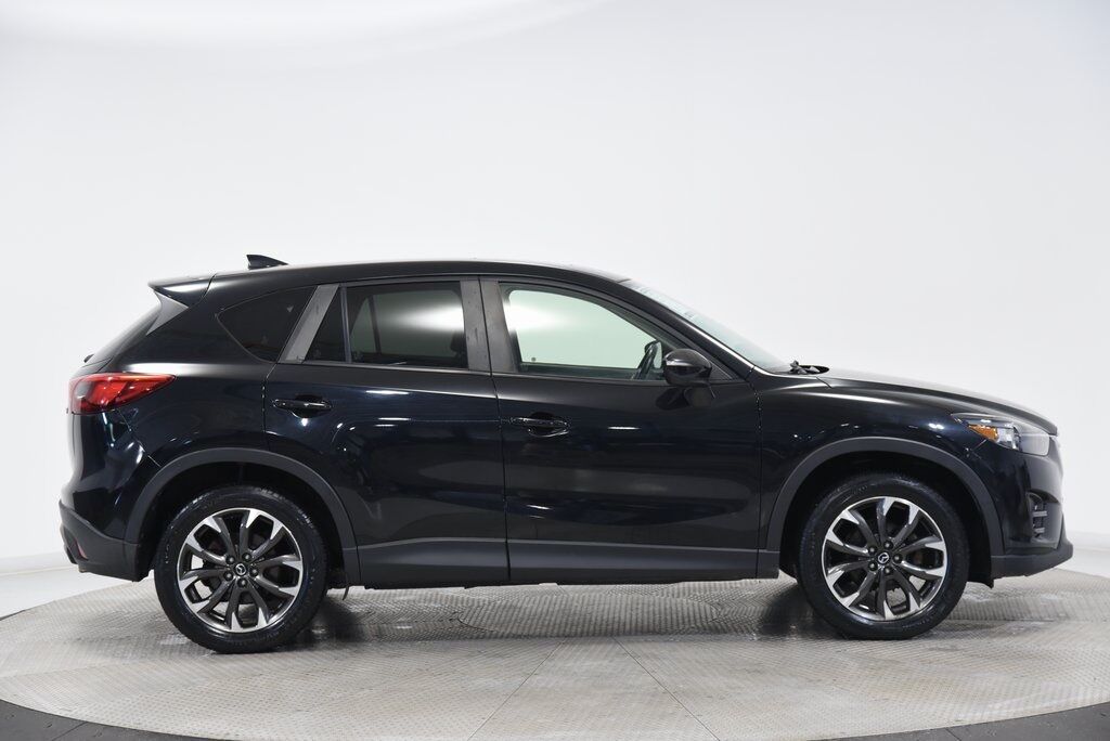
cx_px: 555
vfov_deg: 20.9
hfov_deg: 30.9
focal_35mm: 65
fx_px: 2005
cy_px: 370
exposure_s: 1/80
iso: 1600
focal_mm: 65
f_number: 4
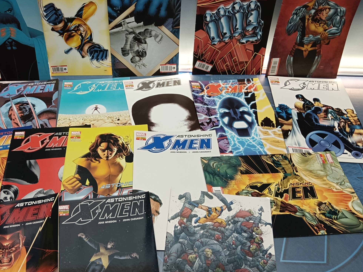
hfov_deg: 53.2
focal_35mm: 34
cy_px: 111
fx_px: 356
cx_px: 130
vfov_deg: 41.6
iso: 560
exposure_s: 1/50
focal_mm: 3.96
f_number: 1.8
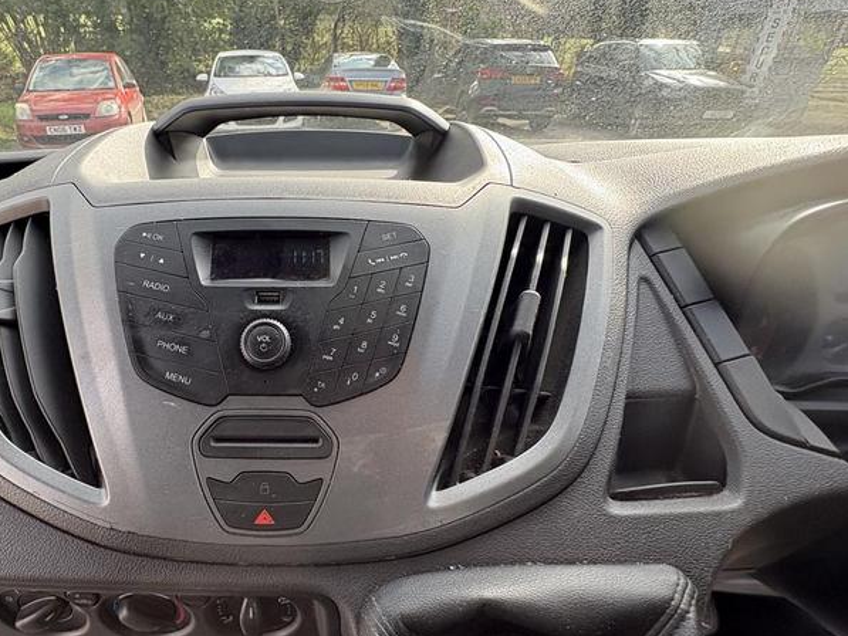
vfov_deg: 63.3
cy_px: 346
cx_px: 331
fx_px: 515
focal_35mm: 21
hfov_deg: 77.9
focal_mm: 2.22
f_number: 2.2
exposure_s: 1/139
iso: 64
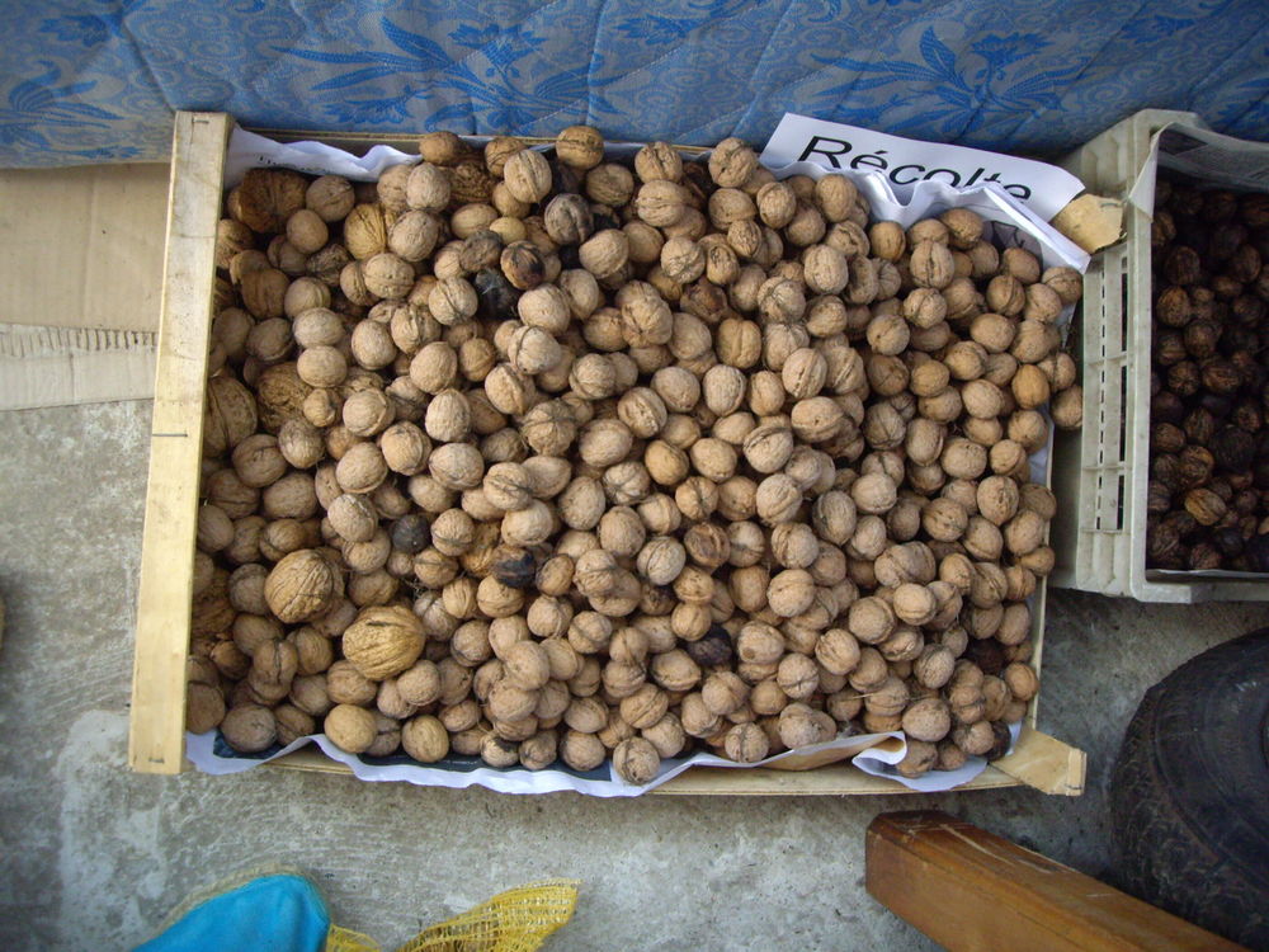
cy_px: 476
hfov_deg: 49.0
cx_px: 634
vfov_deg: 37.7
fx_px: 1393
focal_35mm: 38
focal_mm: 6.2
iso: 200
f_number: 2.7
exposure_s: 1/15
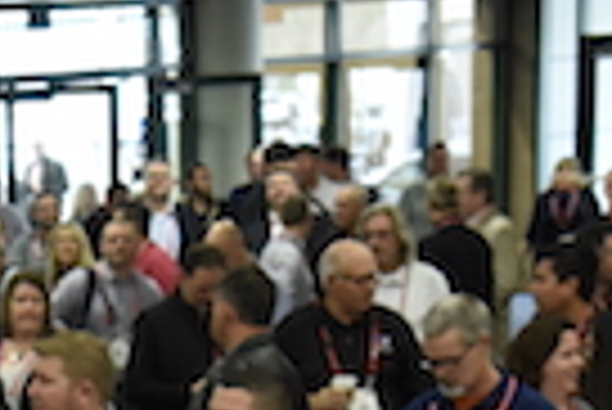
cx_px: -328
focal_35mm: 177
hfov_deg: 11.1
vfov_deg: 7.5
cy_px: 746
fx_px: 3012
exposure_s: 1/100
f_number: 4.5
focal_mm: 40
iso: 3200
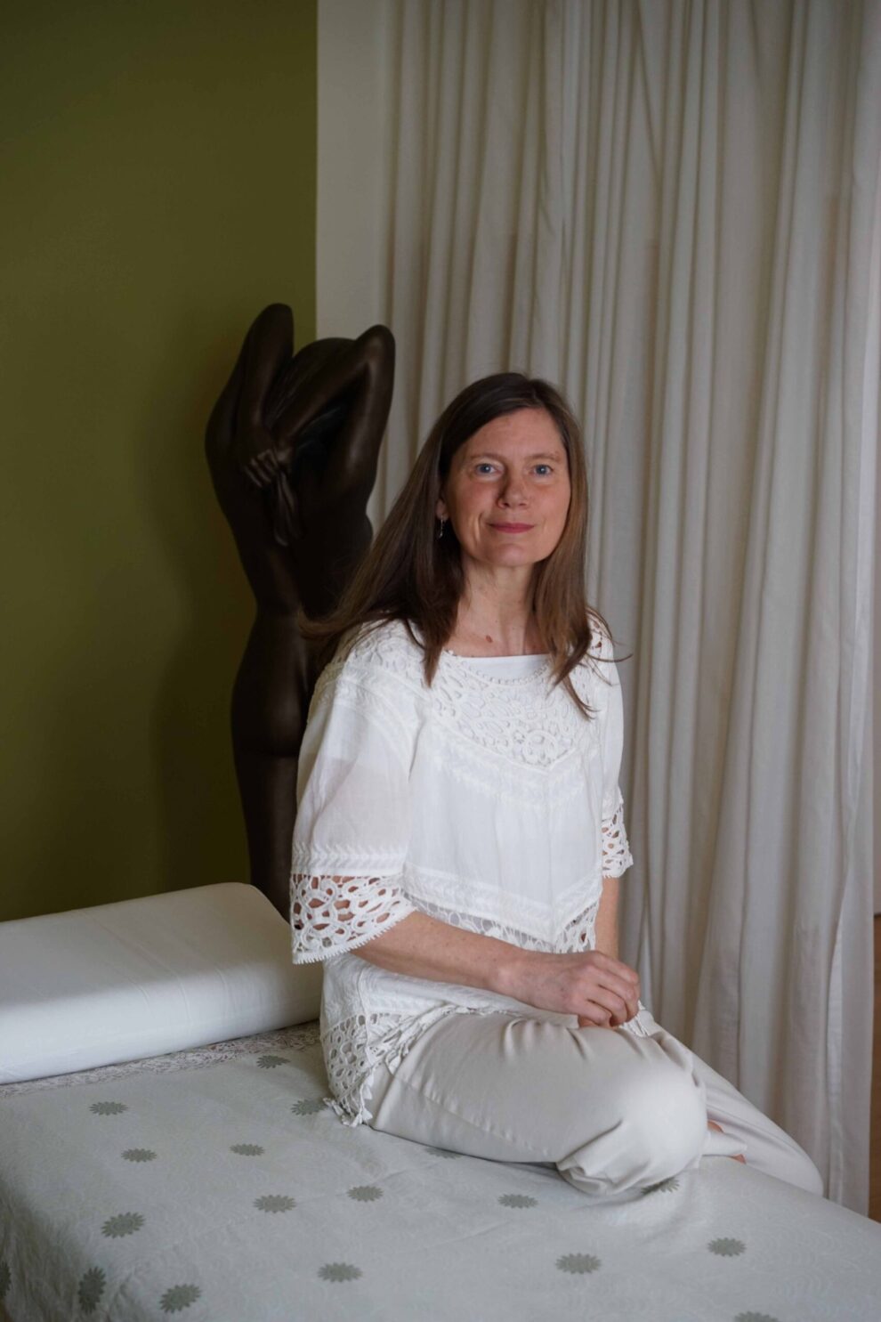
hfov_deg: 24.6
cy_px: 661
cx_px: 440
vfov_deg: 36.2
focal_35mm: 55
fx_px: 2019
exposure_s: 1/160
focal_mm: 55
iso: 640
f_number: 4
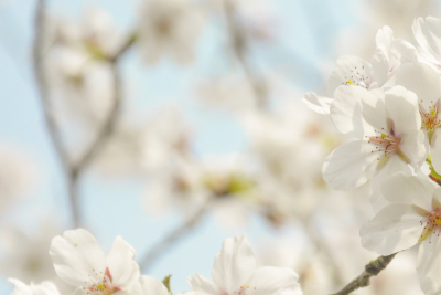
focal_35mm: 403
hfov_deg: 5.1
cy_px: 252
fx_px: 4942
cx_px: 476
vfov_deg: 3.4
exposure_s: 1/320
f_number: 8
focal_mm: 105
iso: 100
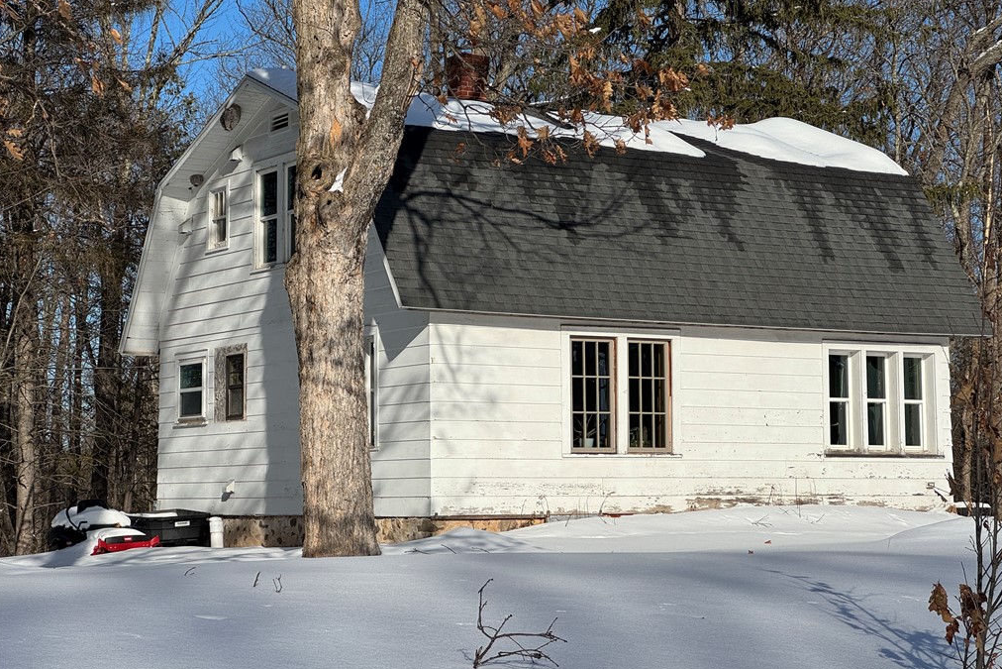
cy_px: 325
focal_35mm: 81
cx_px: 502
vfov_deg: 16.9
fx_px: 2255
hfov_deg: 25.1
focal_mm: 9
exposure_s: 1/1845
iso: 25
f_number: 2.8
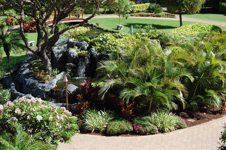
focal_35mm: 57
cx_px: 113
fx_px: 357
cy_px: 75
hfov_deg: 35.1
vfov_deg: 23.7
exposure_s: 1/200
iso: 200
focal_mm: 38
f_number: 7.1
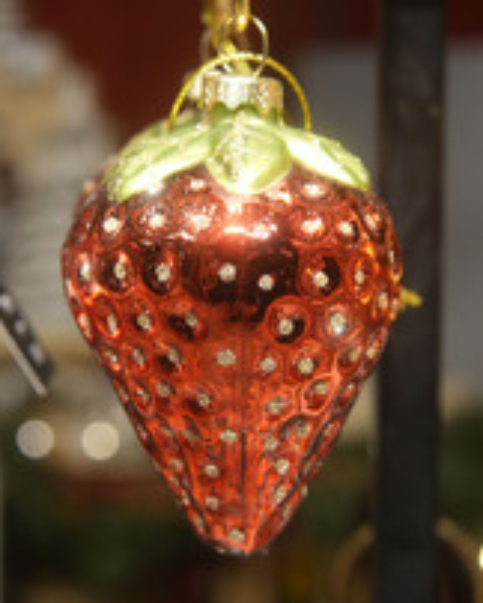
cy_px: 281
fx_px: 1677
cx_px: 273
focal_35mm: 94
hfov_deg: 16.4
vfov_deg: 20.4
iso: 640
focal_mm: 30
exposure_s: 1/60
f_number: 4
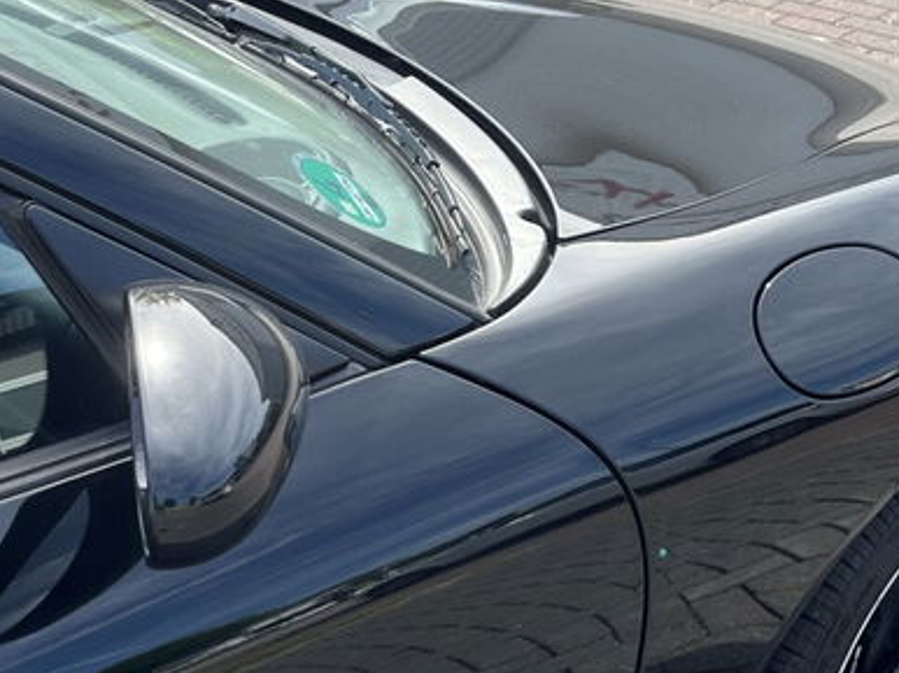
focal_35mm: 69
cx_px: 410
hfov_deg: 28.2
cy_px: 435
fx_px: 1791
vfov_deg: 21.2
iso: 50
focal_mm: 5.1
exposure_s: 1/1129
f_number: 1.6
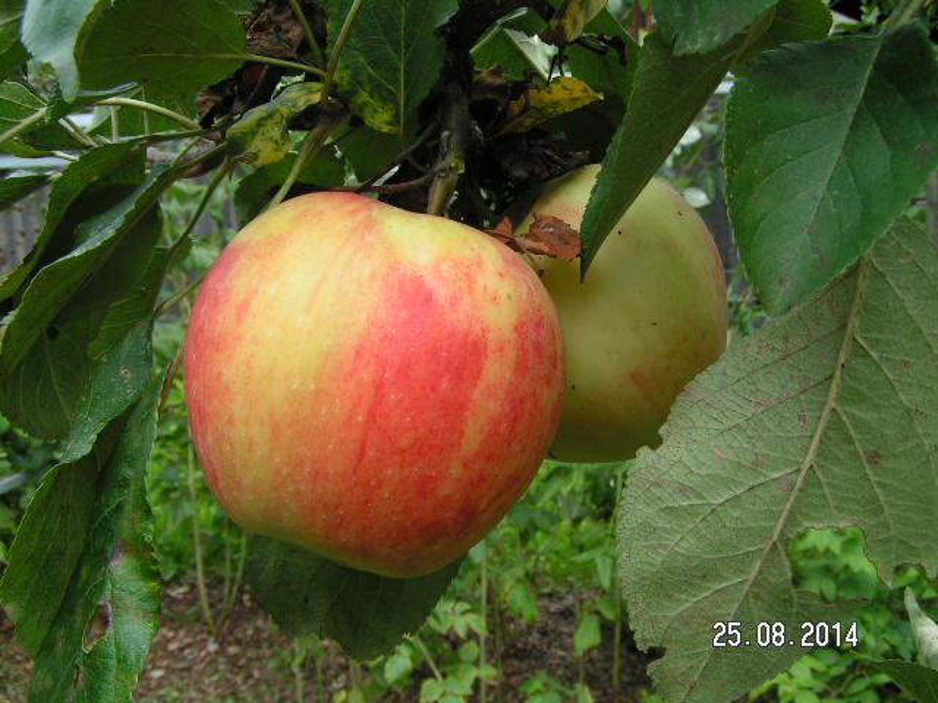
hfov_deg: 49.0
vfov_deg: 37.7
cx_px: 469
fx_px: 1030
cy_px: 352
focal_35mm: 38
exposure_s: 1/100
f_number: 5
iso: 50
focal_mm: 5.8
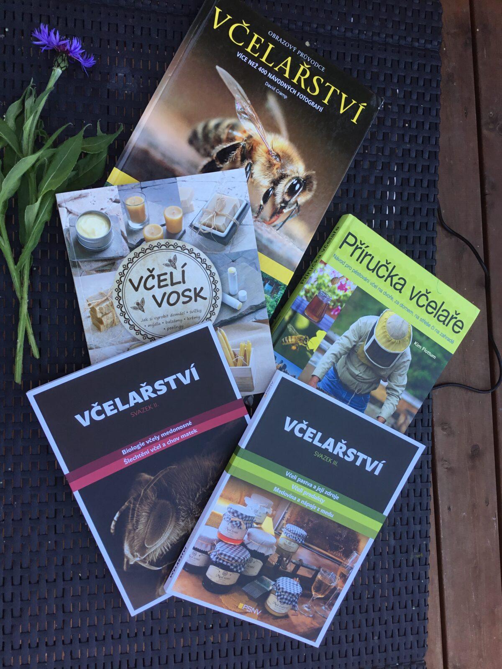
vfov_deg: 58.4
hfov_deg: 45.4
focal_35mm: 31
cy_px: 334
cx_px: 251
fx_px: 599
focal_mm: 3.3
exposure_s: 1/280
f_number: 2.4
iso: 25
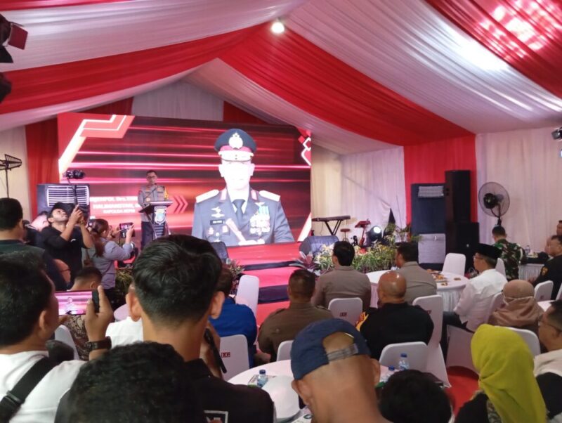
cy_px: 212
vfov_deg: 49.8
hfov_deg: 63.4
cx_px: 281
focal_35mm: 28
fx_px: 455
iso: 325
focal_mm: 4.25
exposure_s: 1/33.3
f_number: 1.8
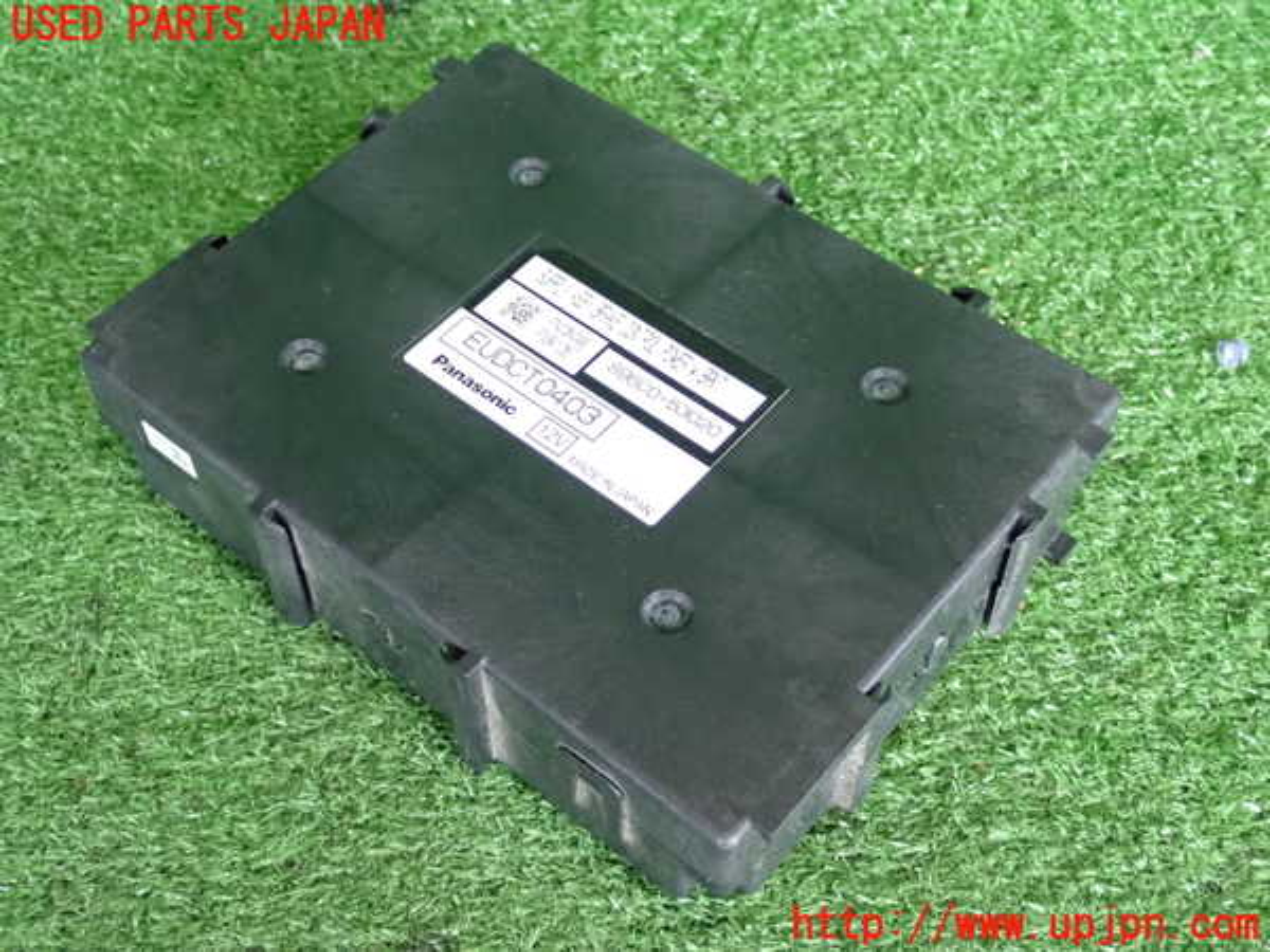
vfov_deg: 30.9
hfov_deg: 40.4
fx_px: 1724
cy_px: 476
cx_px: 635
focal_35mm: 47
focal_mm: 8.4
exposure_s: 1/50
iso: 1250
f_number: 3.1
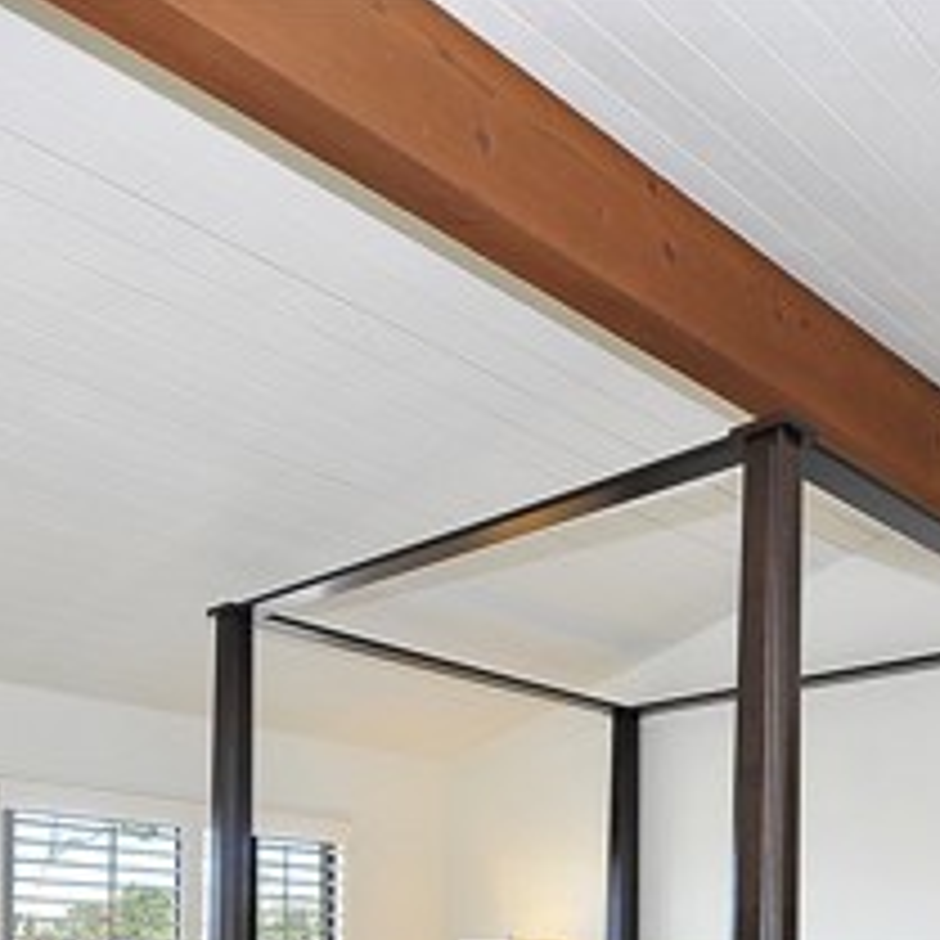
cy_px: 947
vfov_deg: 38.0
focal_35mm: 39
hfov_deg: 42.8
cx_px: 423
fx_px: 1198
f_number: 8
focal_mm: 10
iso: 200
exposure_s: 1/25
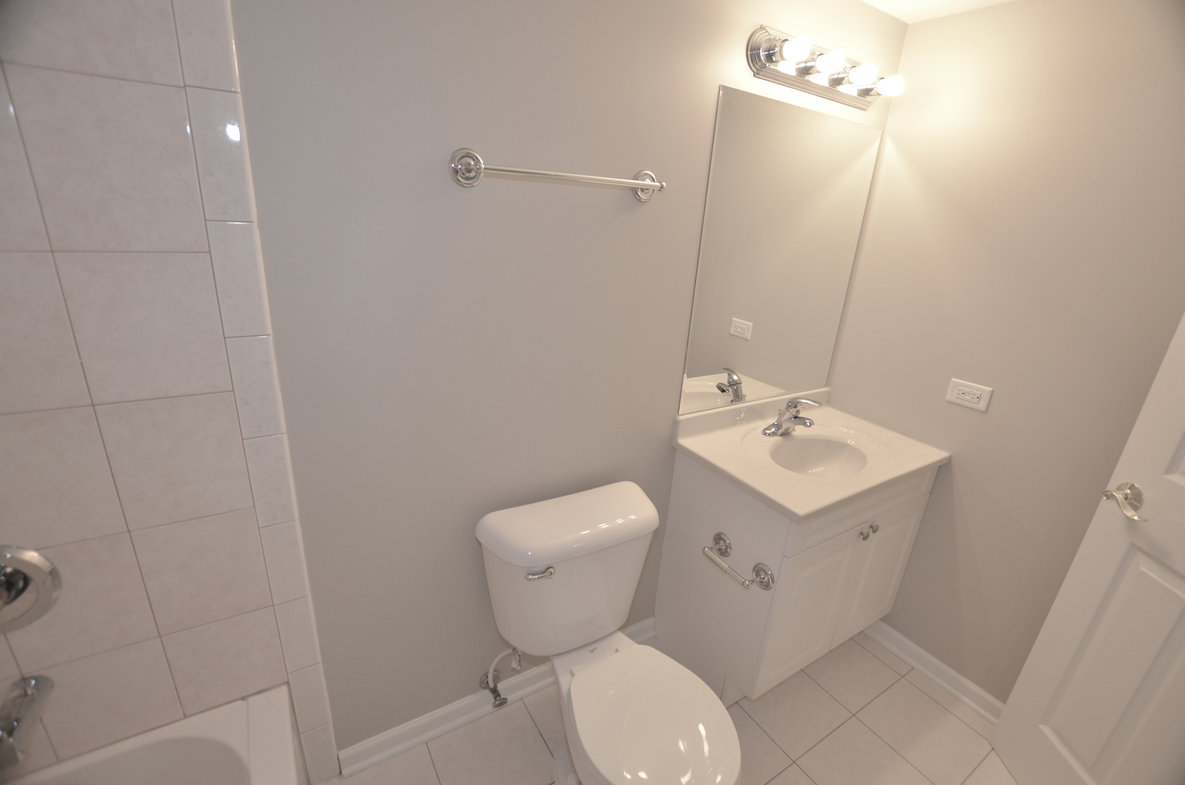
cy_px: 392
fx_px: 493
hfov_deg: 100.5
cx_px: 592
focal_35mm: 15
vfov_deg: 77.1
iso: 400
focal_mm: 10
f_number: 4
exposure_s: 1/60
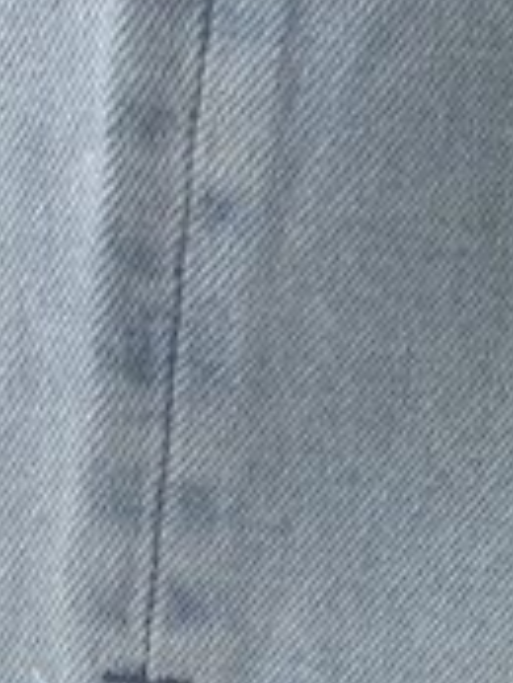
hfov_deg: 6.7
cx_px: 474
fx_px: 4381
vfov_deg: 8.7
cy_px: 963
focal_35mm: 222
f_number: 1.78
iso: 80
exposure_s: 1/1414
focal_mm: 6.86
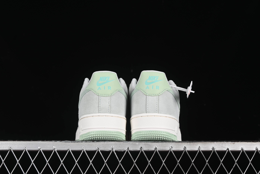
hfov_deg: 27.0
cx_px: 130
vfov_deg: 18.2
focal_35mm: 75
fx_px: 542
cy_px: 87
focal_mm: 50
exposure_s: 1/80
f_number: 8
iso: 160
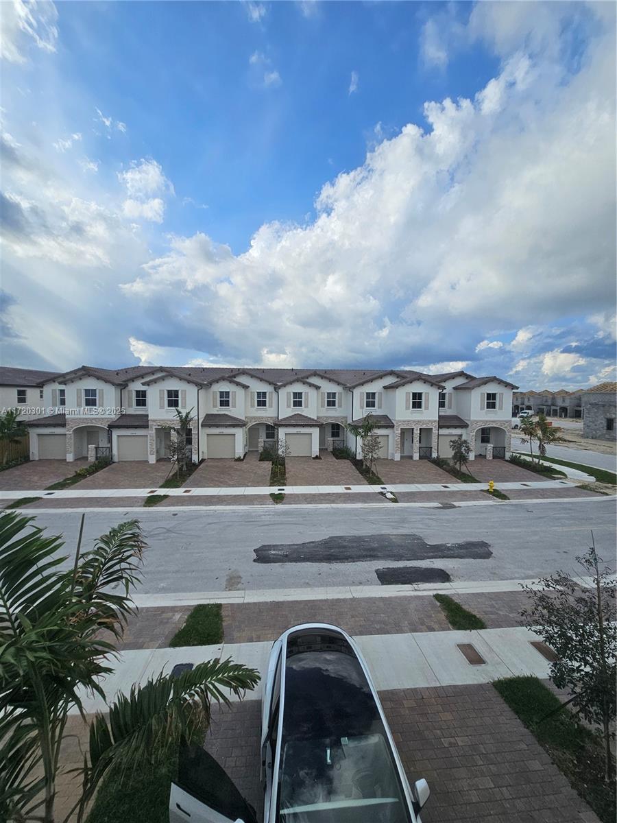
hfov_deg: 89.9
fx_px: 309
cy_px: 412
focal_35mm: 13
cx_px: 308
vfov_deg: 106.2
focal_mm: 2.2
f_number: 2.2
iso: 50
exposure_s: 1/1391
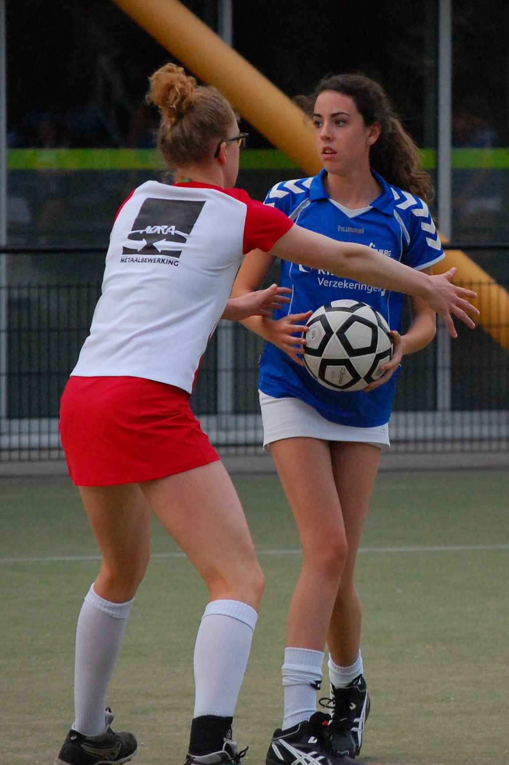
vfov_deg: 10.2
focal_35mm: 202
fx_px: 4303
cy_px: 382
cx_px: 254
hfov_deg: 6.8
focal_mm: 135
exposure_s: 1/1600
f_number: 5
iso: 1600
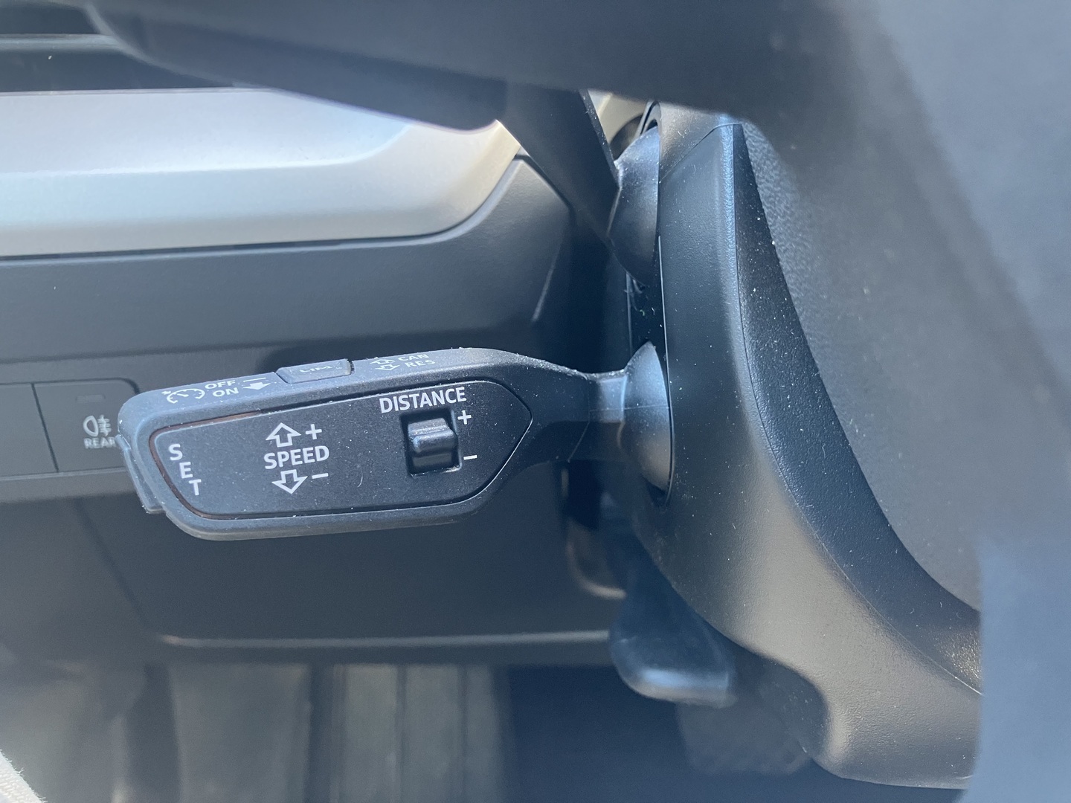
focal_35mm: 28
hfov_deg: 63.4
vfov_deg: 49.7
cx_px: 536
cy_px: 402
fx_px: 866
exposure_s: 1/58
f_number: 1.8
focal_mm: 3.99
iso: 320
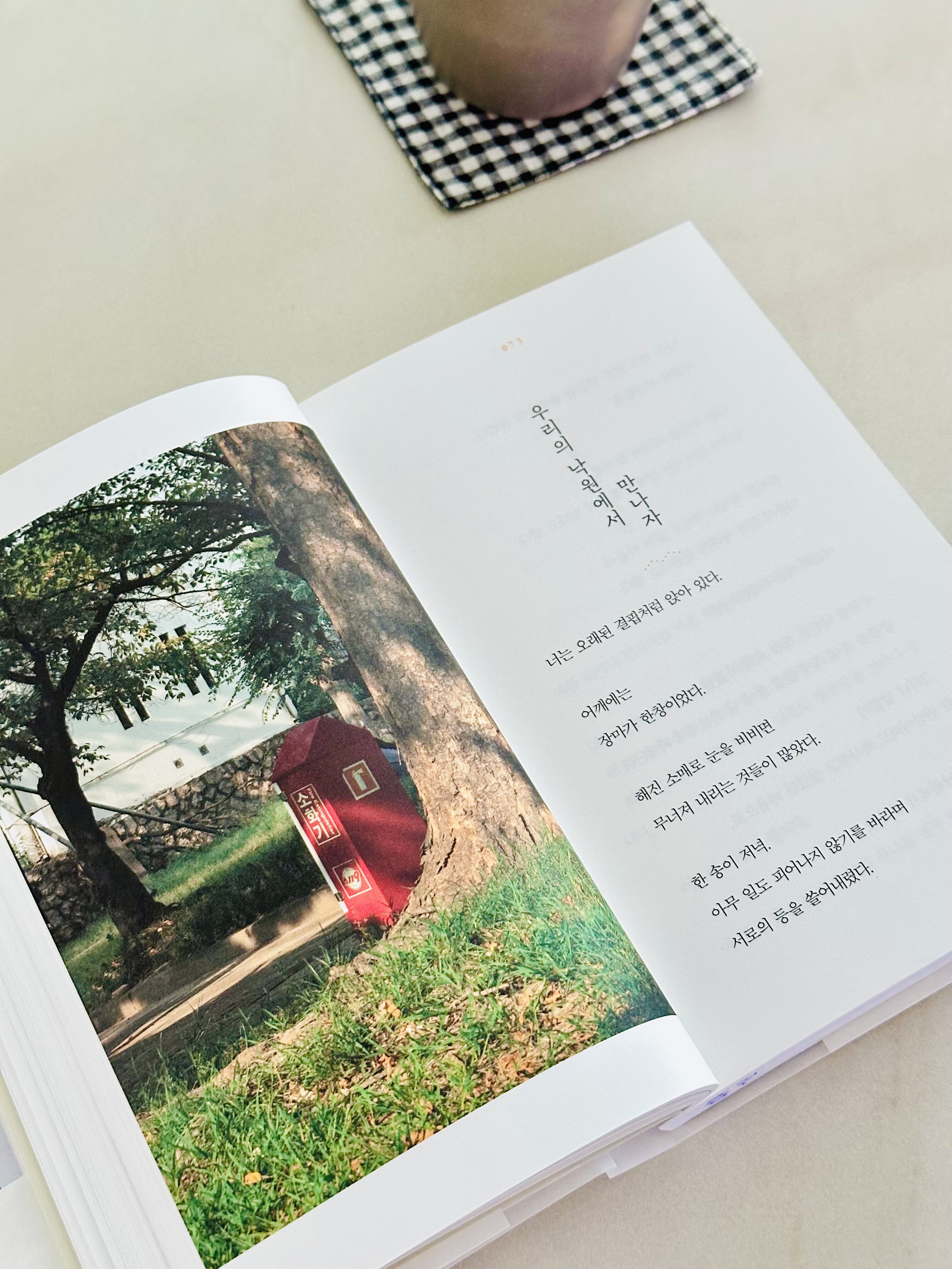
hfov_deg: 30.3
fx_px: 1760
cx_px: 476
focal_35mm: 48
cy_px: 634
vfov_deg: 39.7
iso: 400
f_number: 1.78
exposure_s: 1/40
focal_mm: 6.86
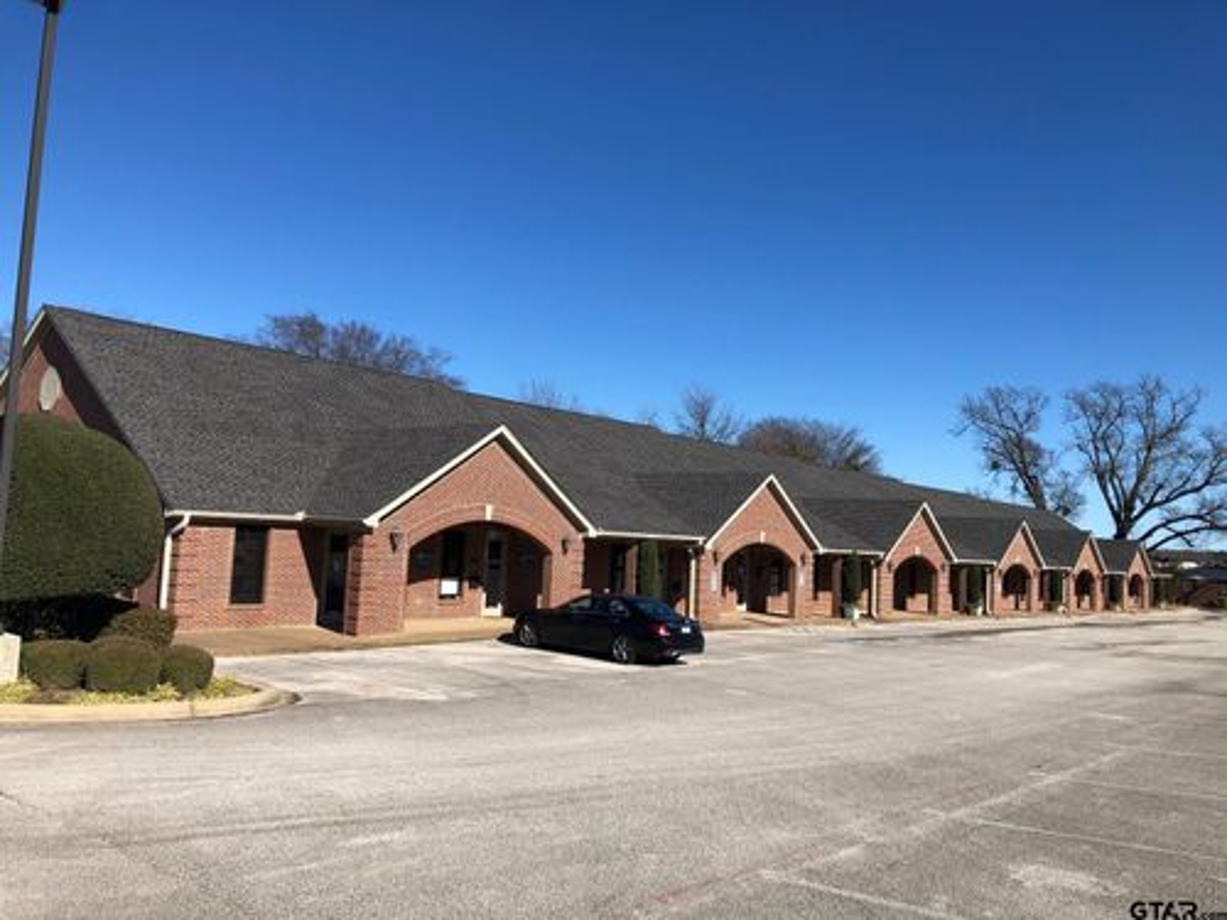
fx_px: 992
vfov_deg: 49.7
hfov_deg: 63.4
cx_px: 614
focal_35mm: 28
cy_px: 460
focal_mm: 3.99
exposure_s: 1/2315
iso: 20
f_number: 1.8
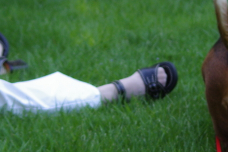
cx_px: 165
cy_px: 83
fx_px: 2230
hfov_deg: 5.9
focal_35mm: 352
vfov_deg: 3.9
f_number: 5
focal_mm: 62.5
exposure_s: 1/200
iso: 200
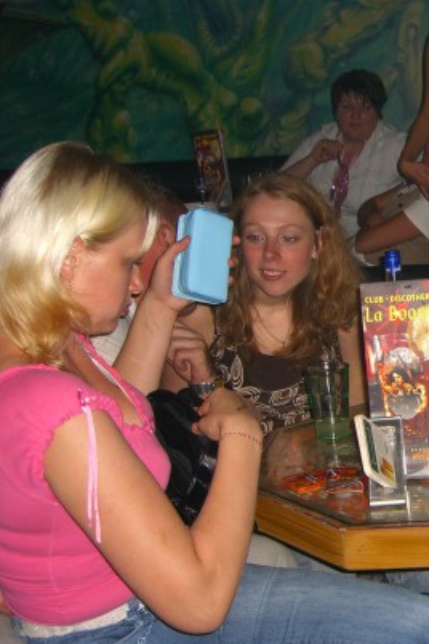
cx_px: 467
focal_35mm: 59
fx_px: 1055
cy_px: 311
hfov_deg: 21.8
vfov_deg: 33.9
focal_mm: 7.9
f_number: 2.8
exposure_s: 1/60
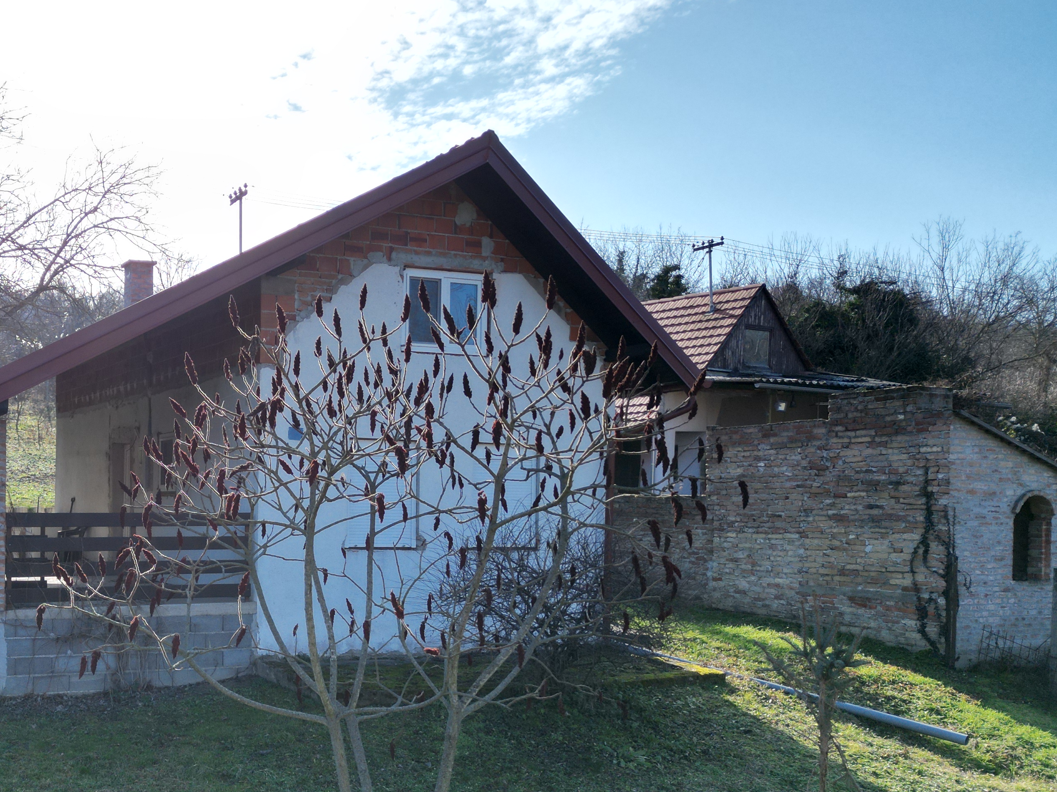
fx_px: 1160
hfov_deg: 46.9
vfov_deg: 37.4
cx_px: 242
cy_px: 518
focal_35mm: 38
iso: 110
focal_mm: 6.72
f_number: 1.7
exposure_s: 1/3200
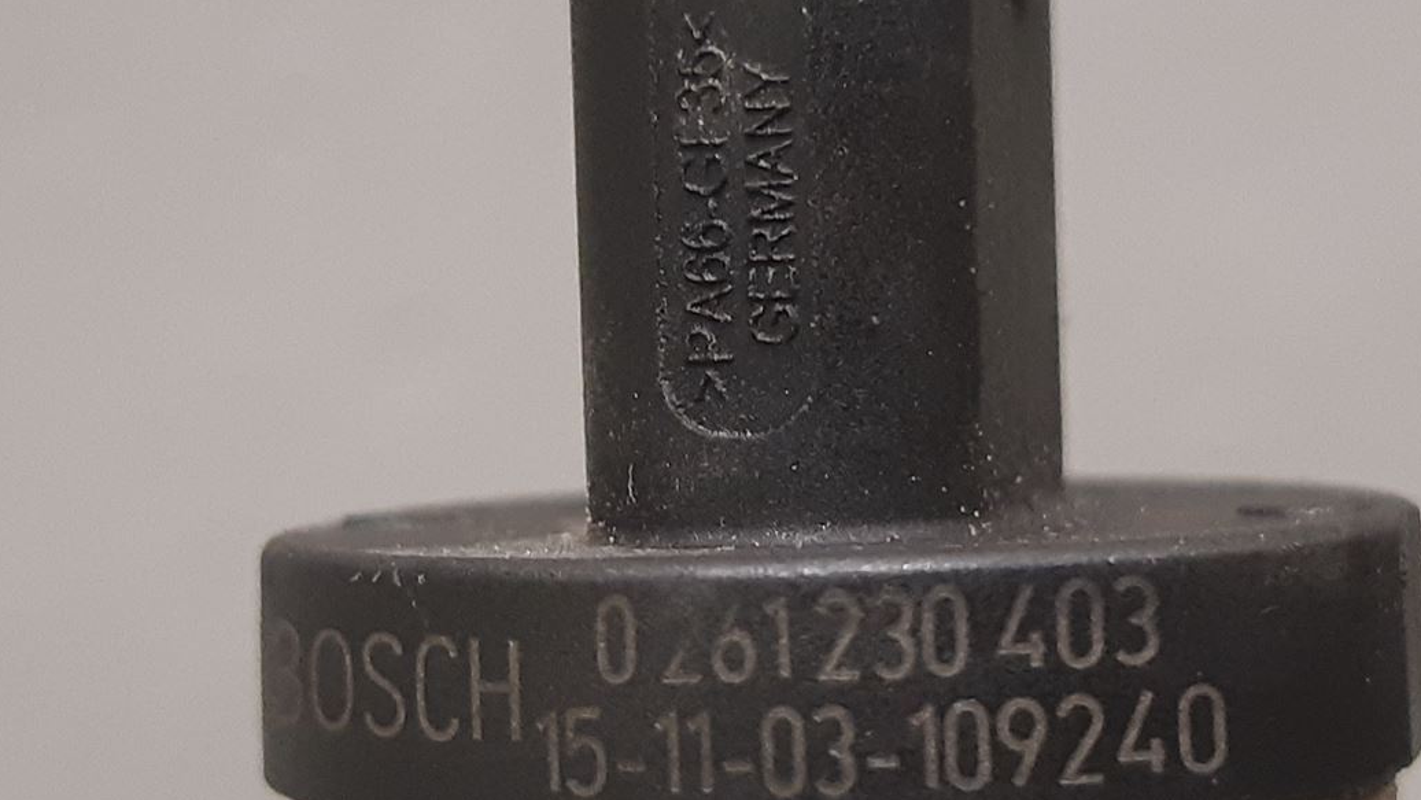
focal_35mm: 56
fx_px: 2110
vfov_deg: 21.5
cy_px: 388
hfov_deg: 37.2
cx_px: 704
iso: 250
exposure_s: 1/33
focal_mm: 3.93
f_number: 1.7
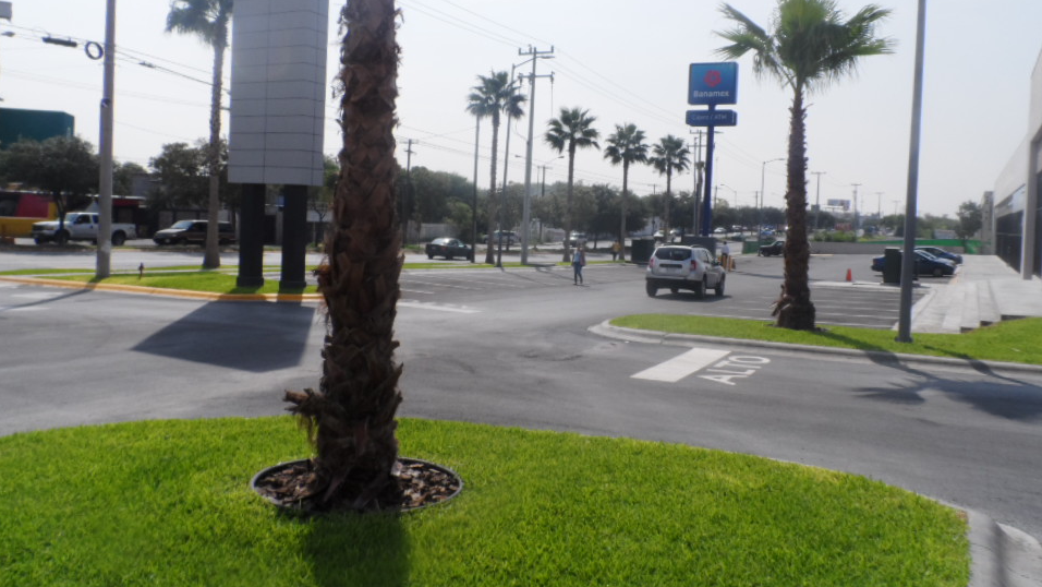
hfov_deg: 67.9
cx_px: 537
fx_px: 774
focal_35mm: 28
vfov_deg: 41.3
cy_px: 230
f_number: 4.5
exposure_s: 1/1000
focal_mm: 4
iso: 80
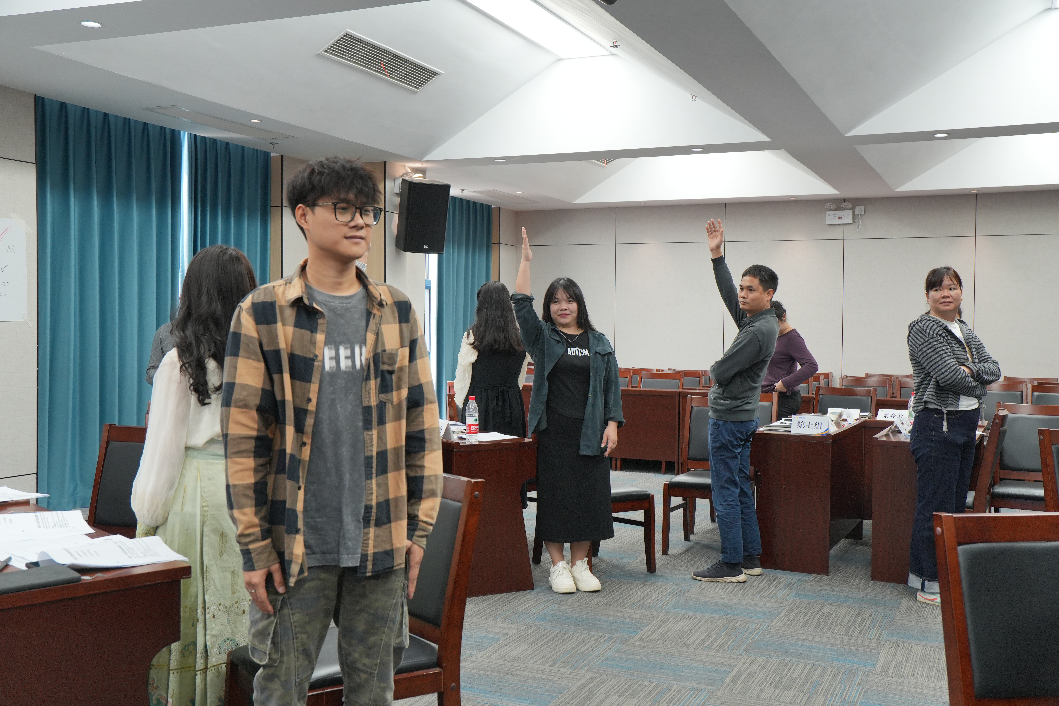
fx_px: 1103
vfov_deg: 35.5
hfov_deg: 51.3
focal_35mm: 38
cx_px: 530
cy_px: 353
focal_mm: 25
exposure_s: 1/250
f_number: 4
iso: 500
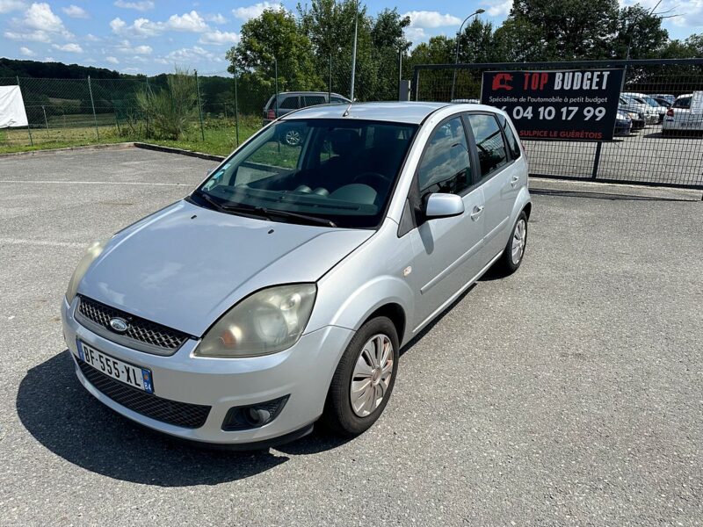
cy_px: 264
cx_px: 352
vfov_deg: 56.8
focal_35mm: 24
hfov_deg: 71.6
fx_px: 487
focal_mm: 6.86
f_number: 1.78
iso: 80
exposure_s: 1/7042
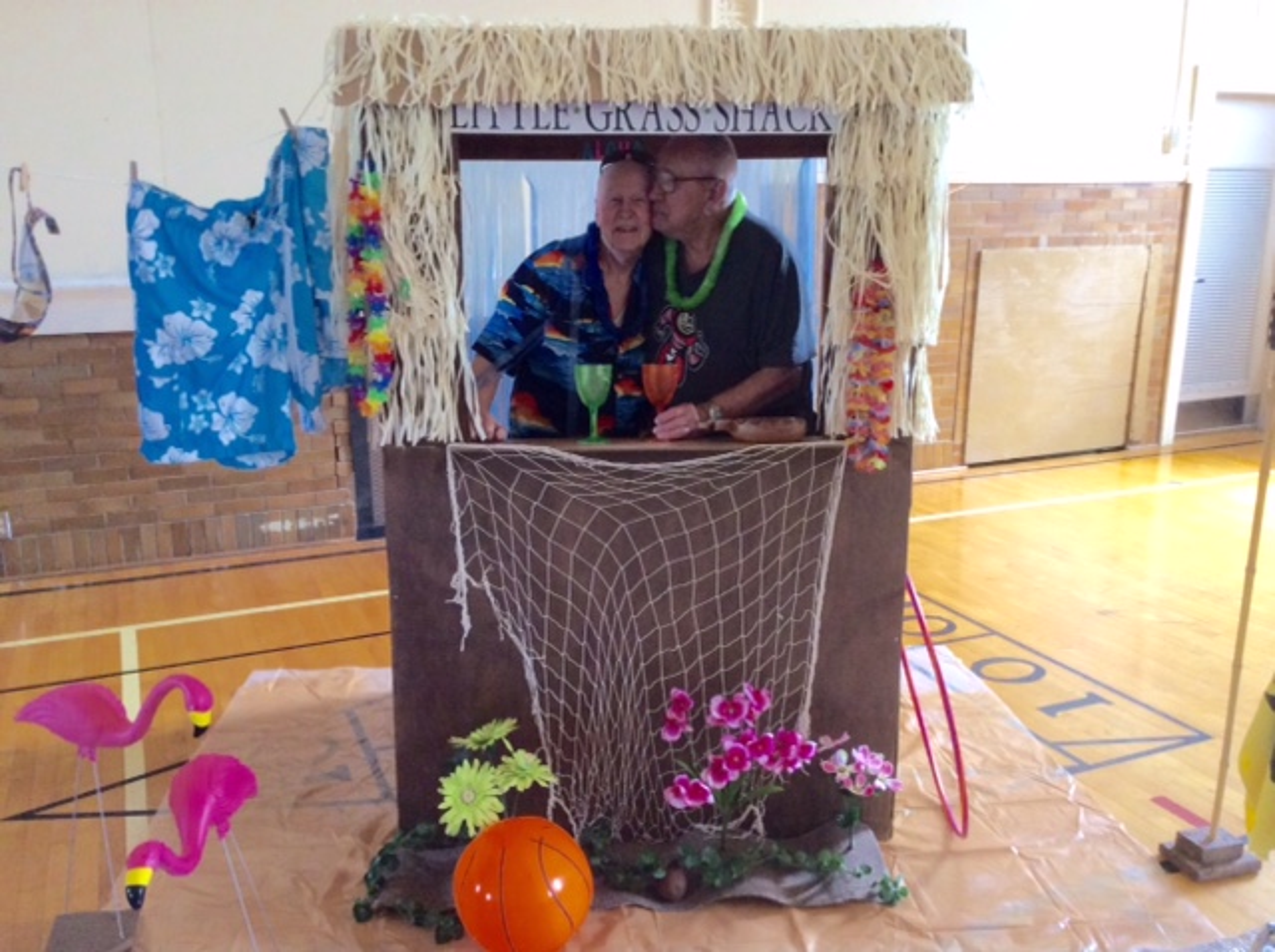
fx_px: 1177
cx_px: 638
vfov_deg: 44.1
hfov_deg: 56.9
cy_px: 476
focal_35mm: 32
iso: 125
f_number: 2.4
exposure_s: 1/24
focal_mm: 3.3
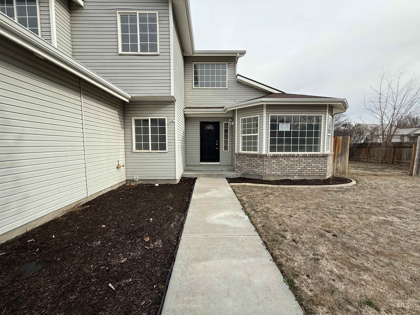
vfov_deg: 85.7
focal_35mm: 14
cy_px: 158
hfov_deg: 102.1
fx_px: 170
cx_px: 210
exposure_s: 1/809
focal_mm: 2.22
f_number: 2.2
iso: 50
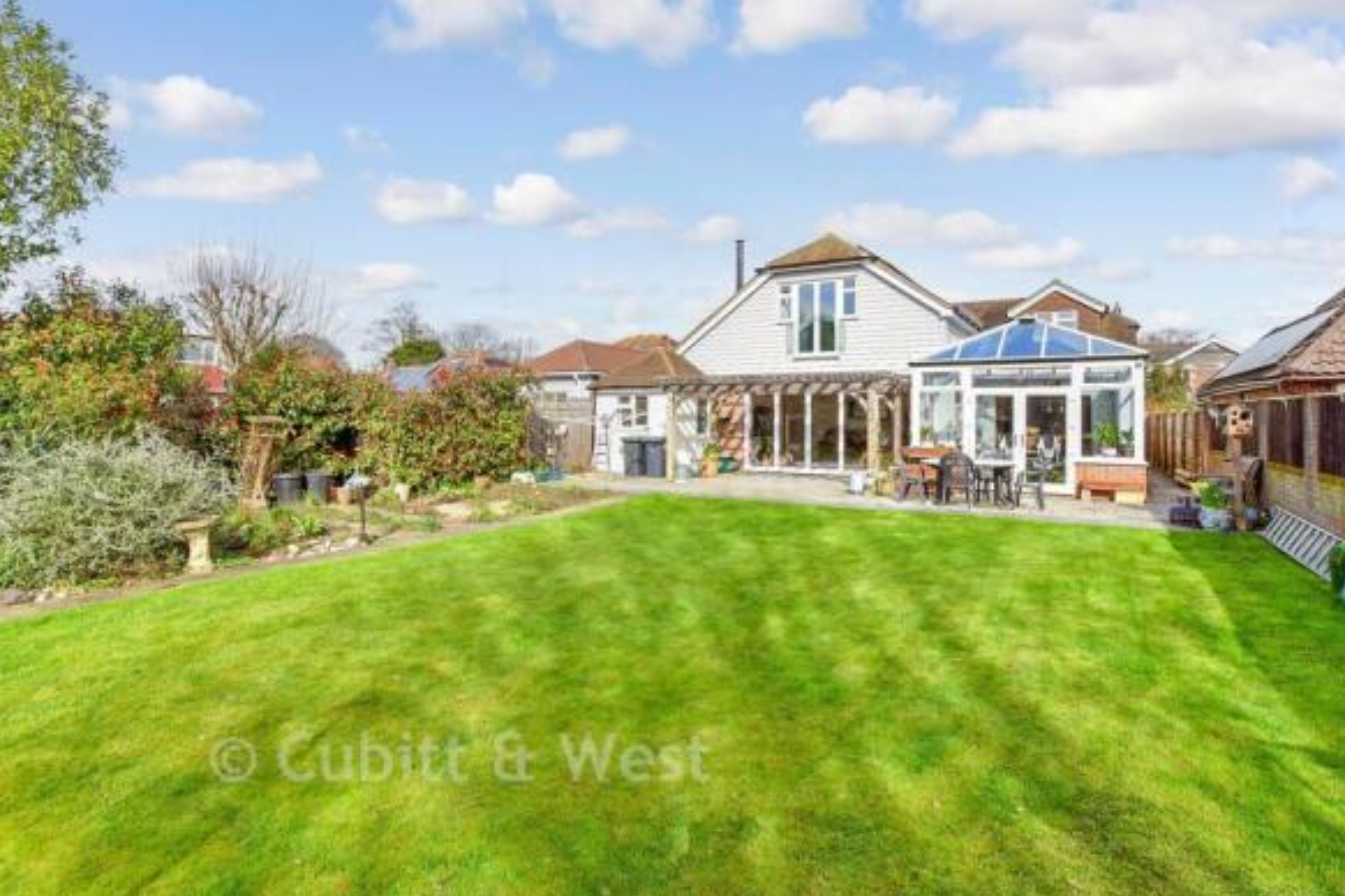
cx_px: 701
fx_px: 672
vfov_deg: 67.3
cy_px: 412
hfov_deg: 90.0
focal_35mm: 18
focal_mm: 11
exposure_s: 1/320
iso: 400
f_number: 8
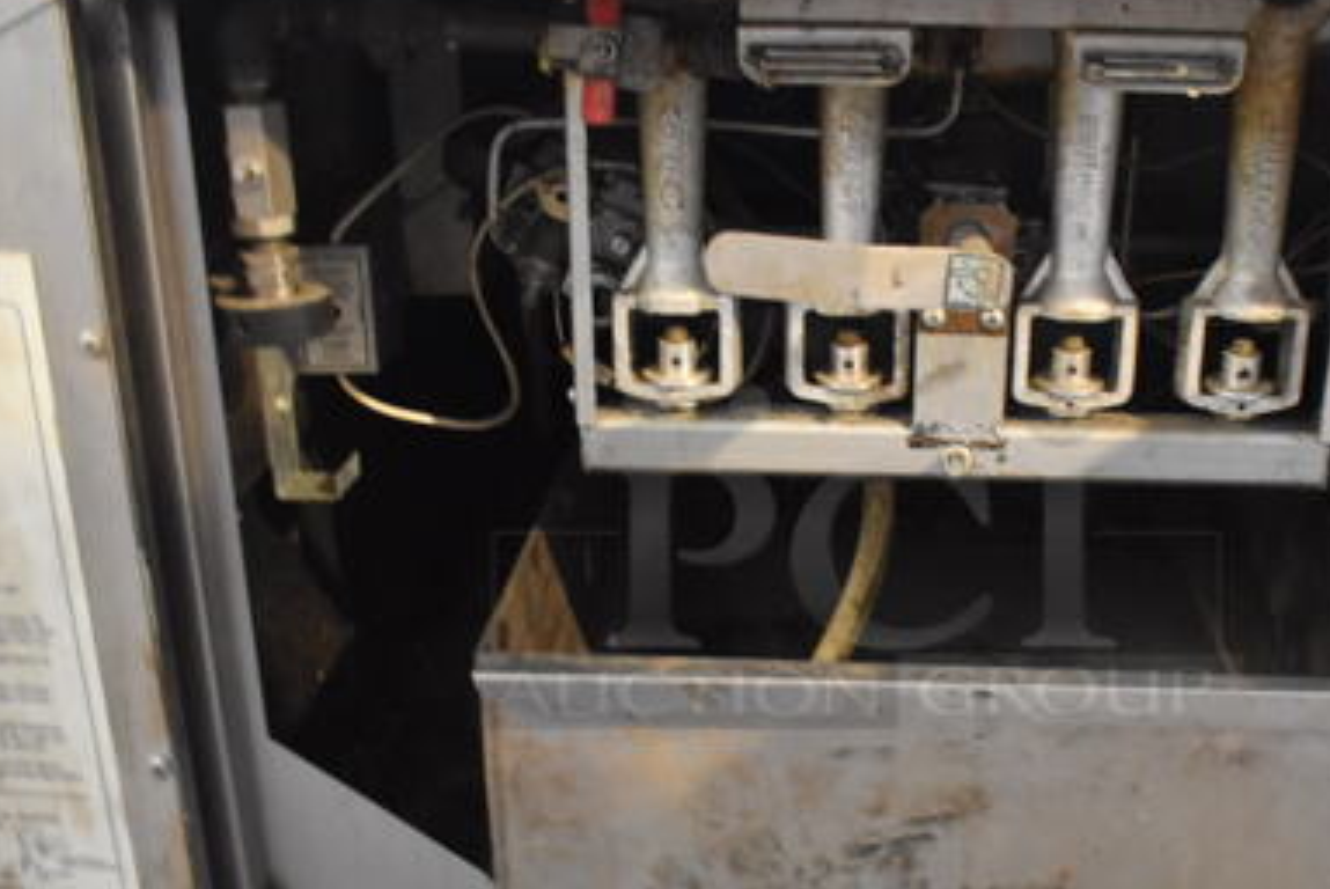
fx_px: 1590
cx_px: 858
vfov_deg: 31.1
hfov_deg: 44.9
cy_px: 545
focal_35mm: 43
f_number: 3.5
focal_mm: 18
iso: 2800
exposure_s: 1/30
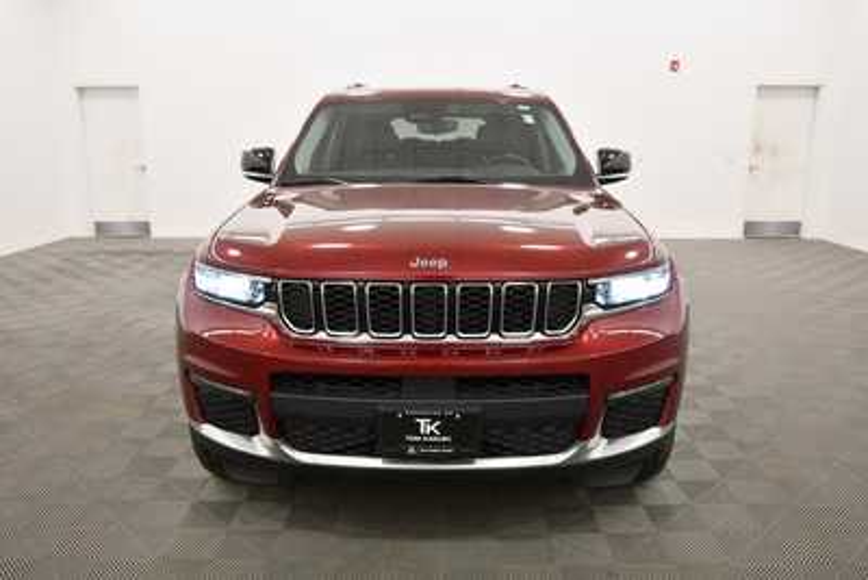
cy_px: 290
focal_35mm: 30
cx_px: 434
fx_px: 724
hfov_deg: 61.9
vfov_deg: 43.6
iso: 1000
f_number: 5.6
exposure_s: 1/125
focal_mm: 20
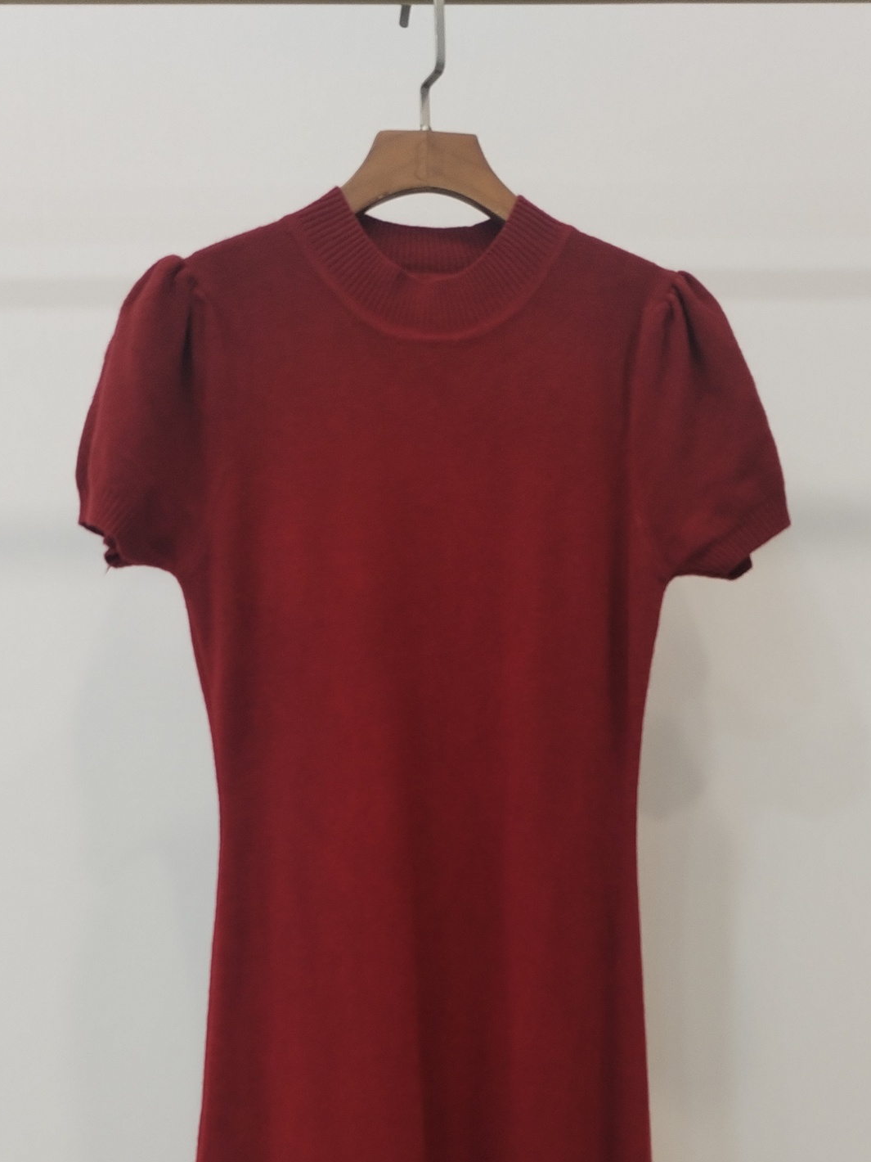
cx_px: 437
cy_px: 853
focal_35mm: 49
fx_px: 1644
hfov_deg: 29.7
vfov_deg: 38.0
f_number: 1.8
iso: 284
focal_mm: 4.75
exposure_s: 1/50
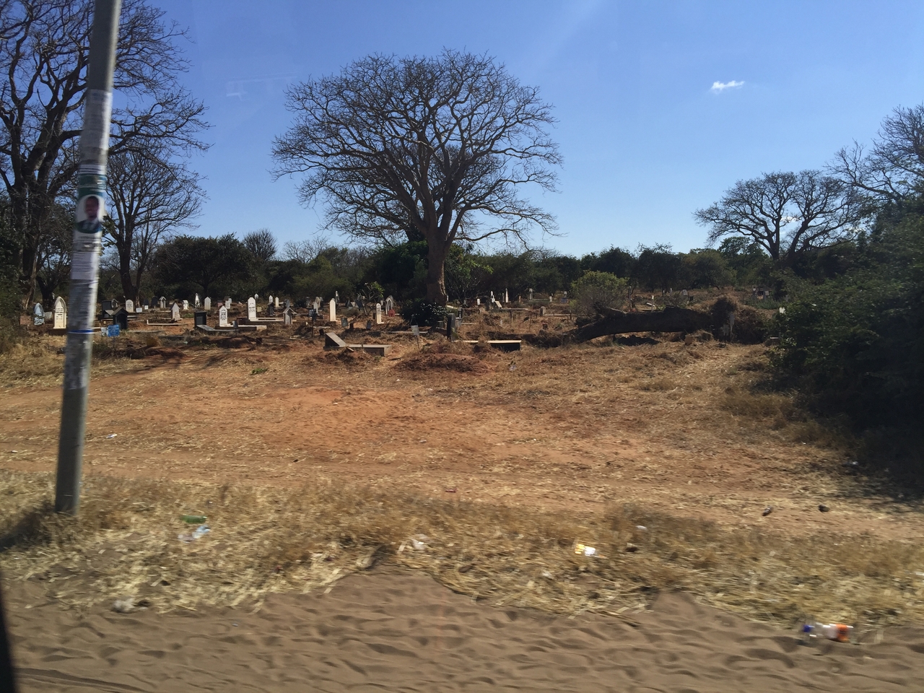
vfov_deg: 48.2
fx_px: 774
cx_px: 462
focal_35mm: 29
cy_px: 346
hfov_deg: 61.7
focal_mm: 4.15
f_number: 2.2
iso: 32
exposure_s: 1/659
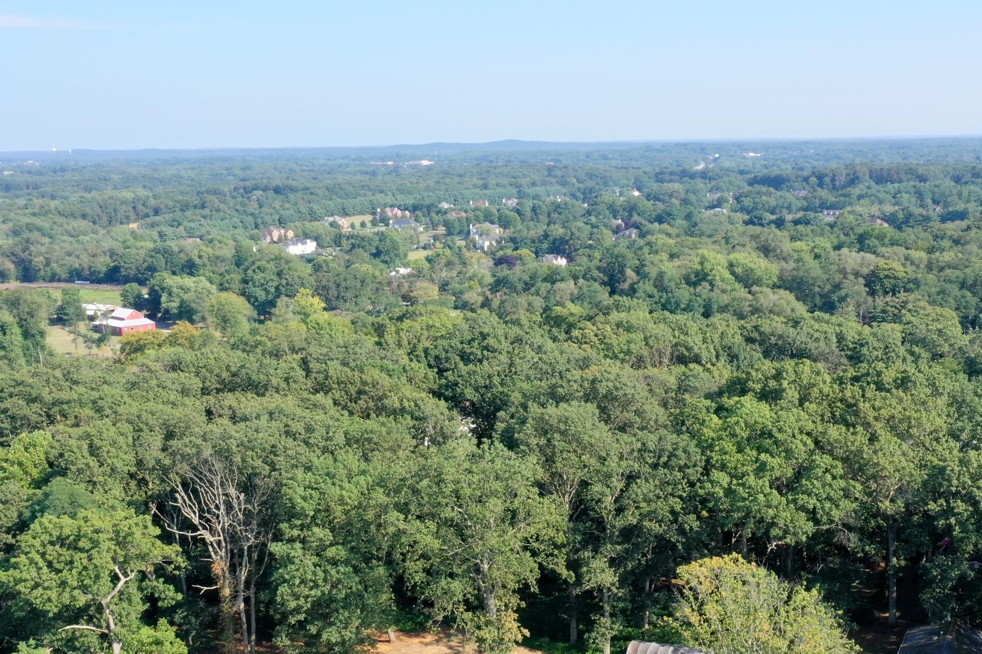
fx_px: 1227
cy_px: 465
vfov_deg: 29.5
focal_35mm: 45
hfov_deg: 43.5
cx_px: 568
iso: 100
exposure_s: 1/100
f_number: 9
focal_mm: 10.26
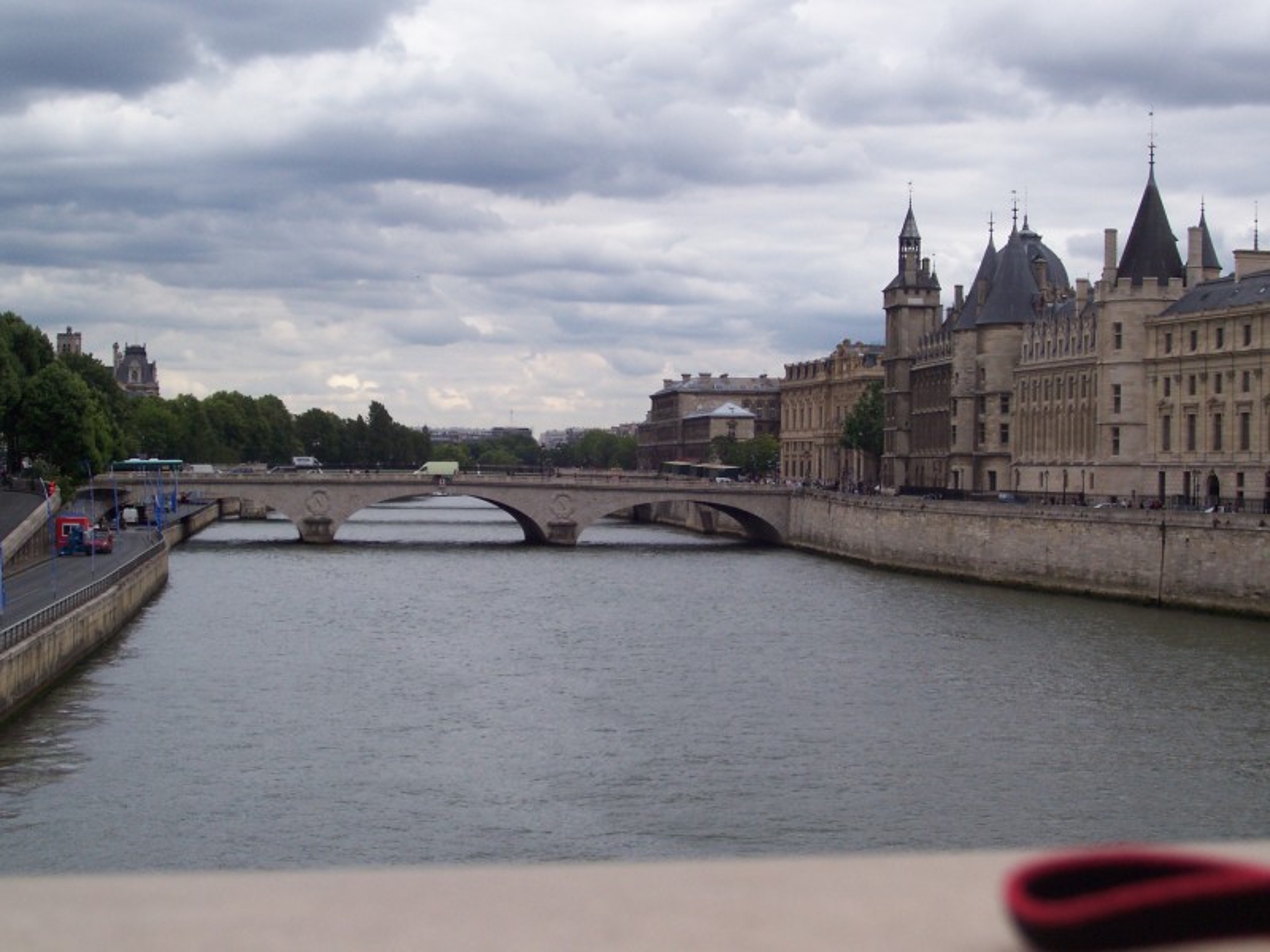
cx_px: 635
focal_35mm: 65
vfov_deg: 22.6
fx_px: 2385
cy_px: 476
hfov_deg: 29.8
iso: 80
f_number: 3.6
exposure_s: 1/721
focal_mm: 10.8
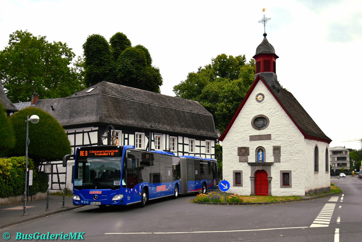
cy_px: 121
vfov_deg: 40.0
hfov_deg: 57.2
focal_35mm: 33
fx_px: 332
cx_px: 181
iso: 1600
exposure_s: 1/1000
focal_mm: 22
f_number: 3.5
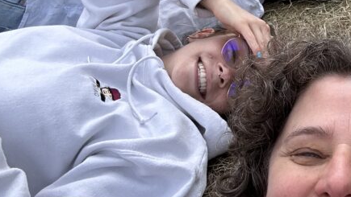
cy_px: -55
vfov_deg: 19.0
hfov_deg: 32.4
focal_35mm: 59
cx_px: 357
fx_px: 549
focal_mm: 2.69
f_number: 1.9
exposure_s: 1/1101
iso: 25
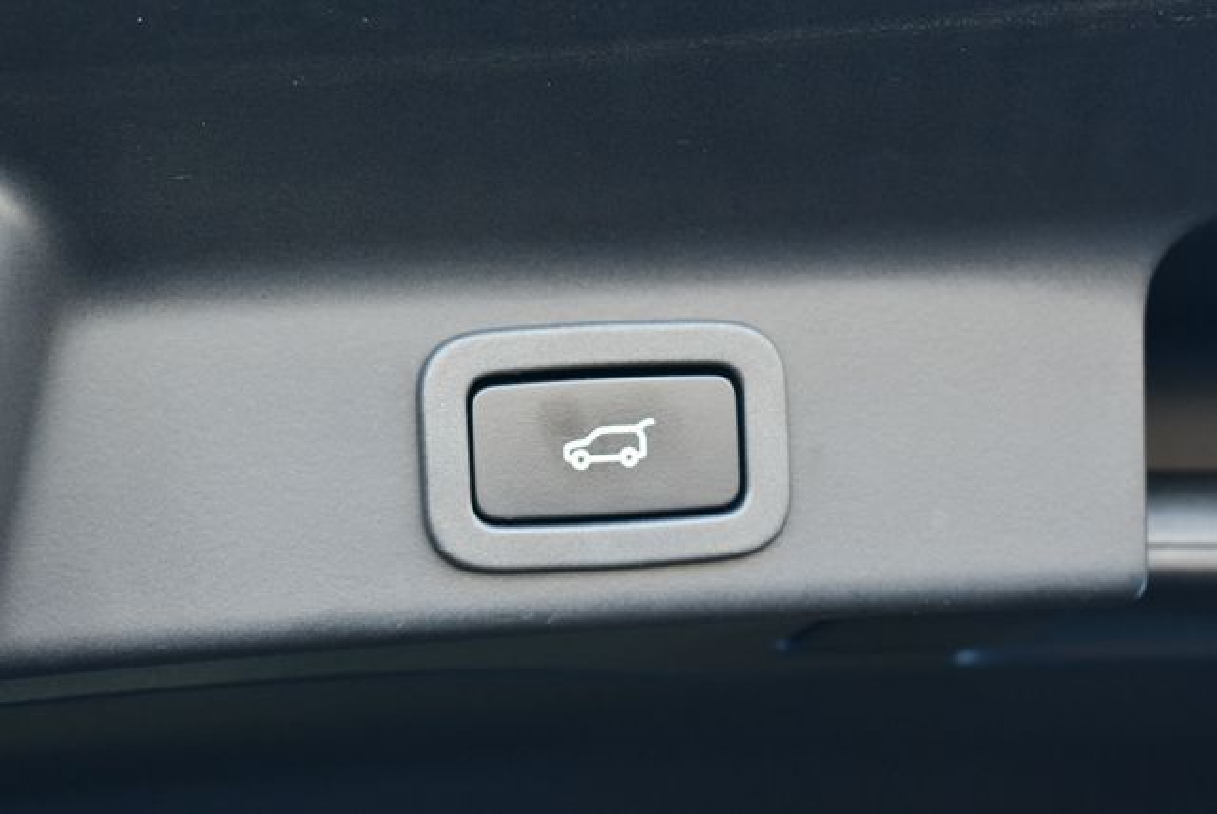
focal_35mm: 104
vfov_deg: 13.2
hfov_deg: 19.6
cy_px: 407
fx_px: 3519
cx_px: 608
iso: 900
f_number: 5.6
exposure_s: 1/125
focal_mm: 52
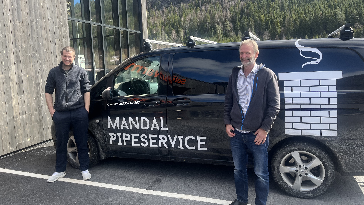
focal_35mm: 29
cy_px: 92
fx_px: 280
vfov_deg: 40.1
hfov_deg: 66.1
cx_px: 178
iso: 50
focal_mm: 5.1
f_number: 1.6
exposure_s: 1/1186
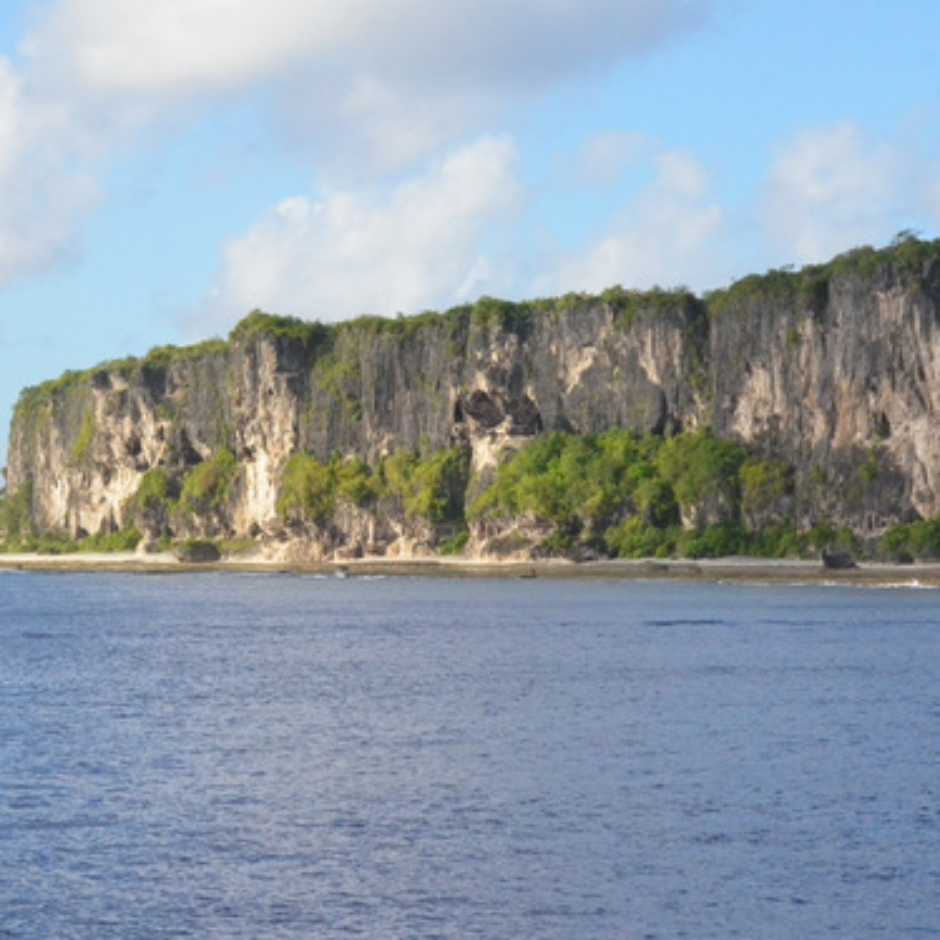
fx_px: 3349
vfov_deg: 16.0
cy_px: 432
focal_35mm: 109
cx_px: 483
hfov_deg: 16.0
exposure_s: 1/1250
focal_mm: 40
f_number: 18
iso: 2500
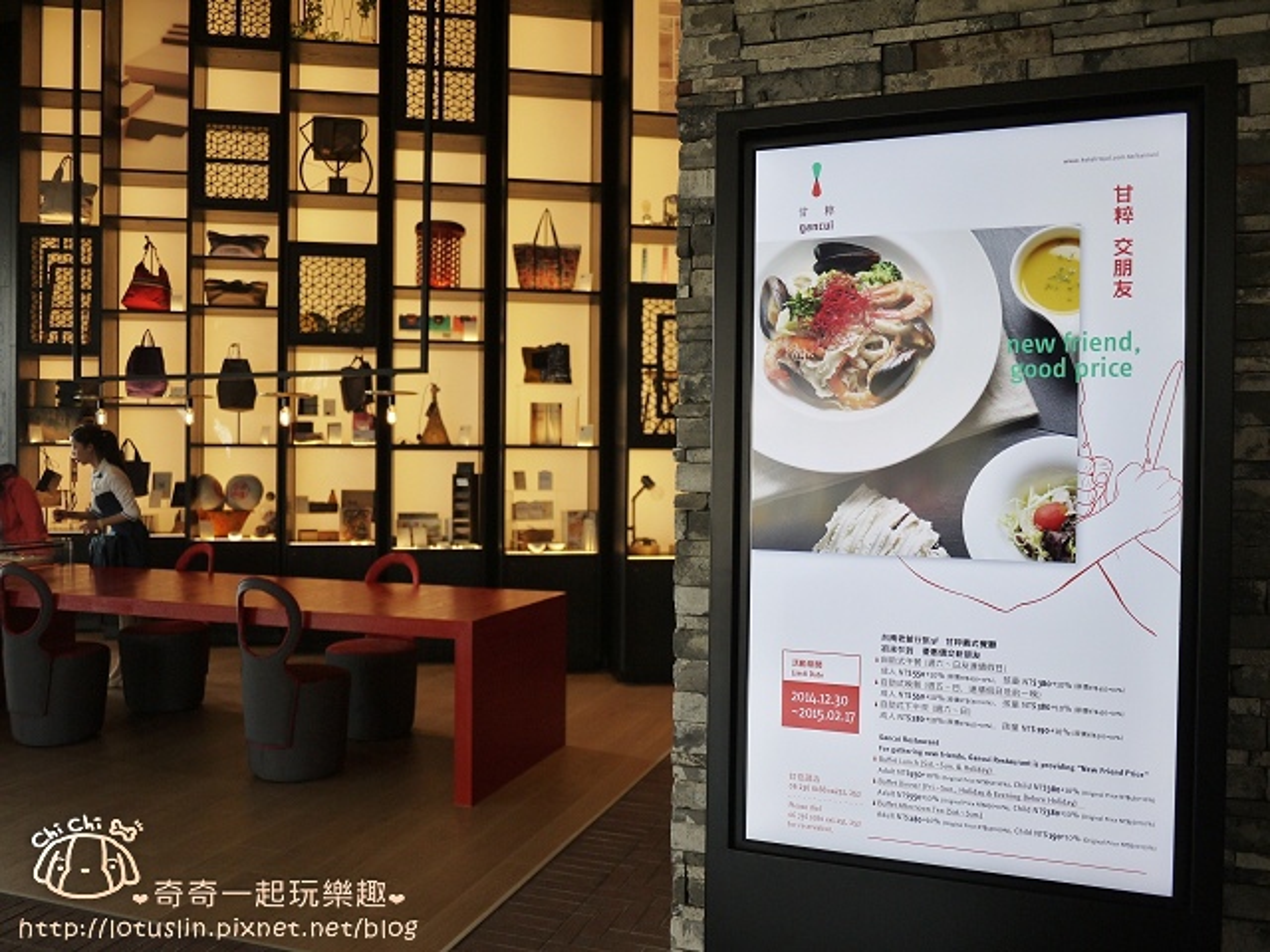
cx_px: 635
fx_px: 1027
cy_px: 476
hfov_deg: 63.4
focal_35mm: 28
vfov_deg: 49.7
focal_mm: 14
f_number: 2.5
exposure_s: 1/125
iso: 100
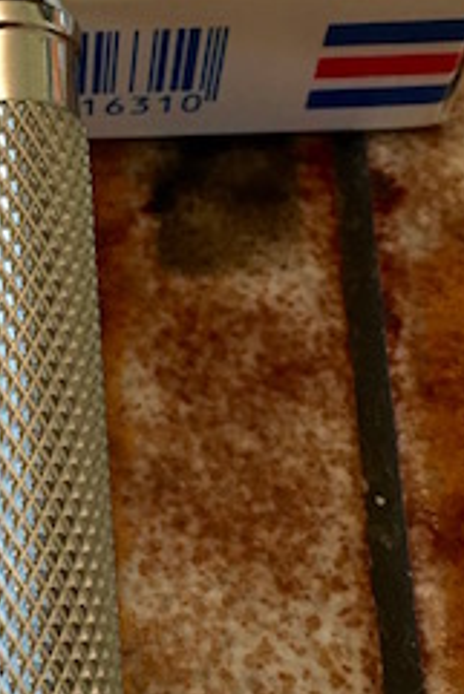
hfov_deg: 17.9
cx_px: 26
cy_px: 346
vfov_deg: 27.0
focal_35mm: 75
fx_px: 1448
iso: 200
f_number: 2.2
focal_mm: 4.15
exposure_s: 1/17
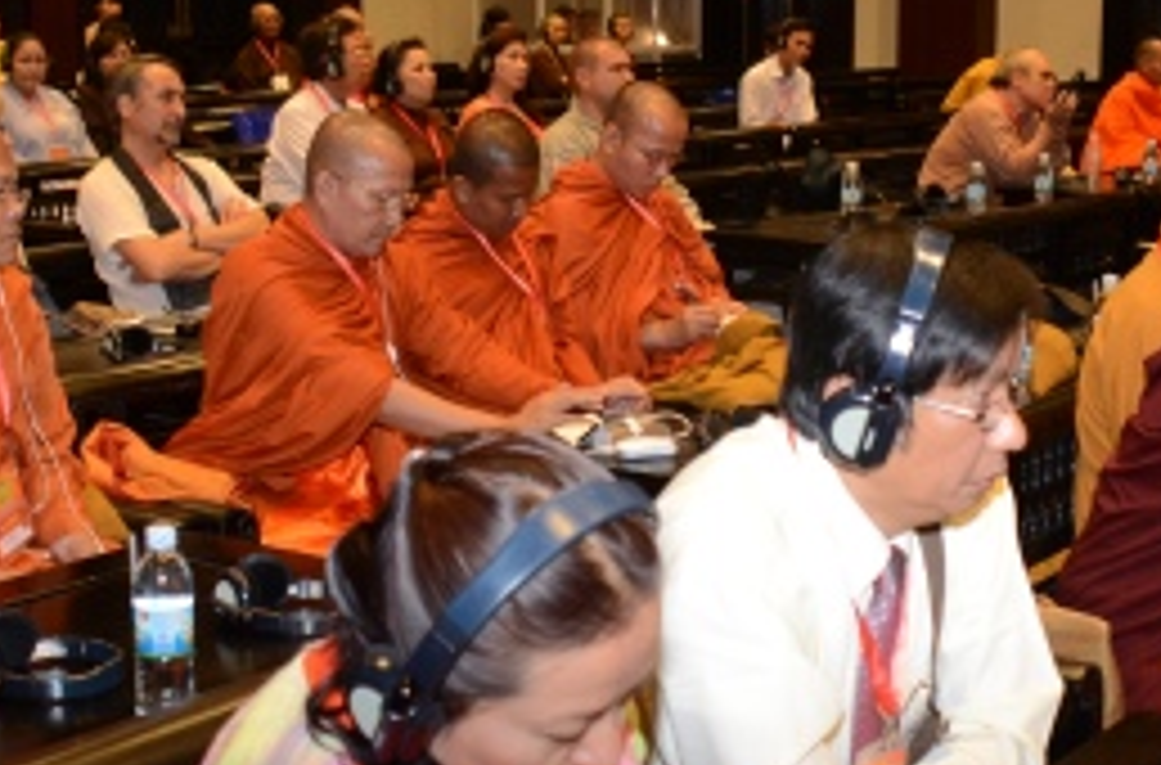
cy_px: 416
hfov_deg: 29.9
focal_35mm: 67
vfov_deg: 20.1
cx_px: 796
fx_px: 2153
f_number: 3.5
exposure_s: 1/40
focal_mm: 18
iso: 500
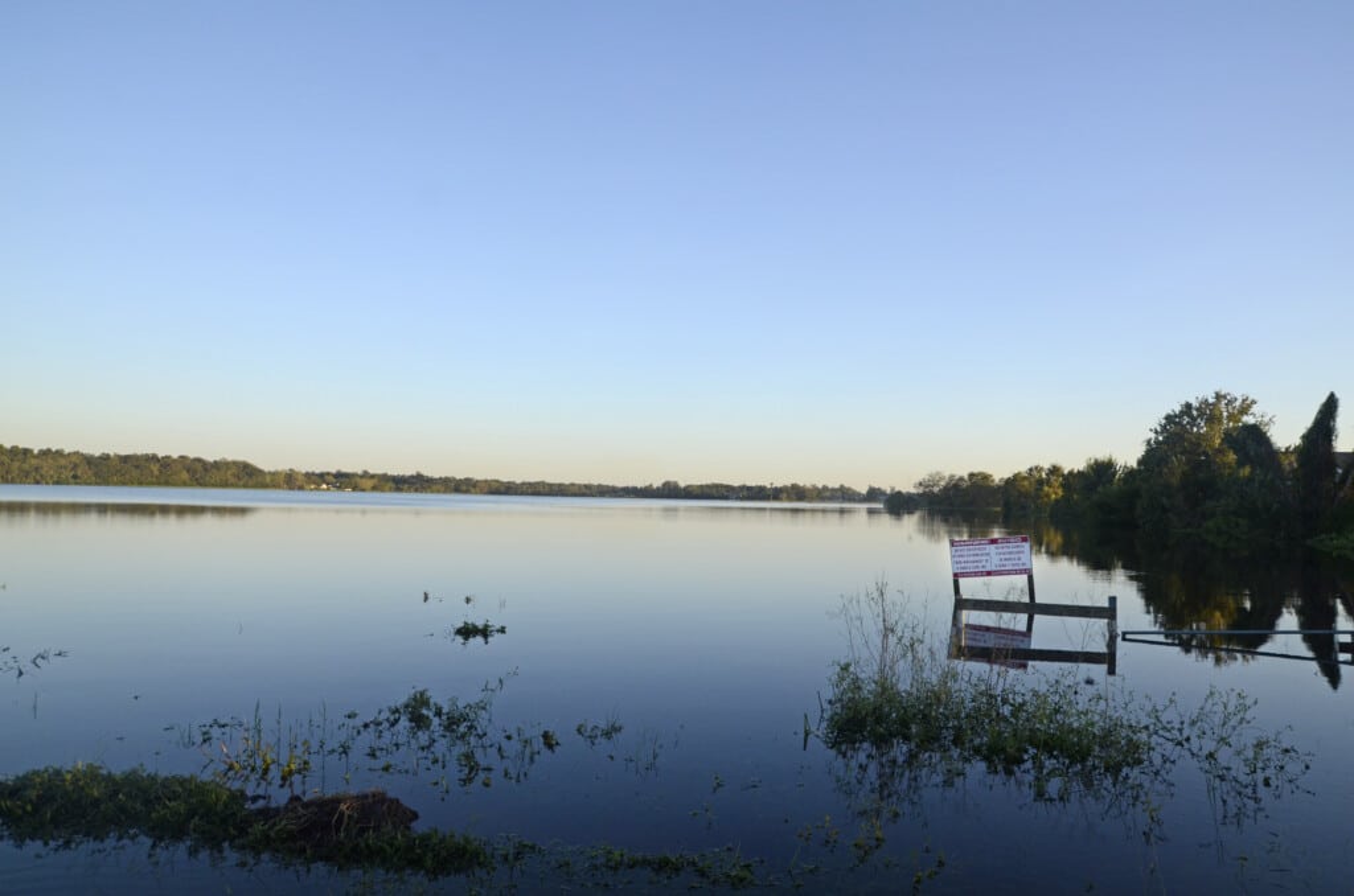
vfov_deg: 27.9
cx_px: 677
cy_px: 448
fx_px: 1801
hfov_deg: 41.2
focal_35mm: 48
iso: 640
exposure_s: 1/800
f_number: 8
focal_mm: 32
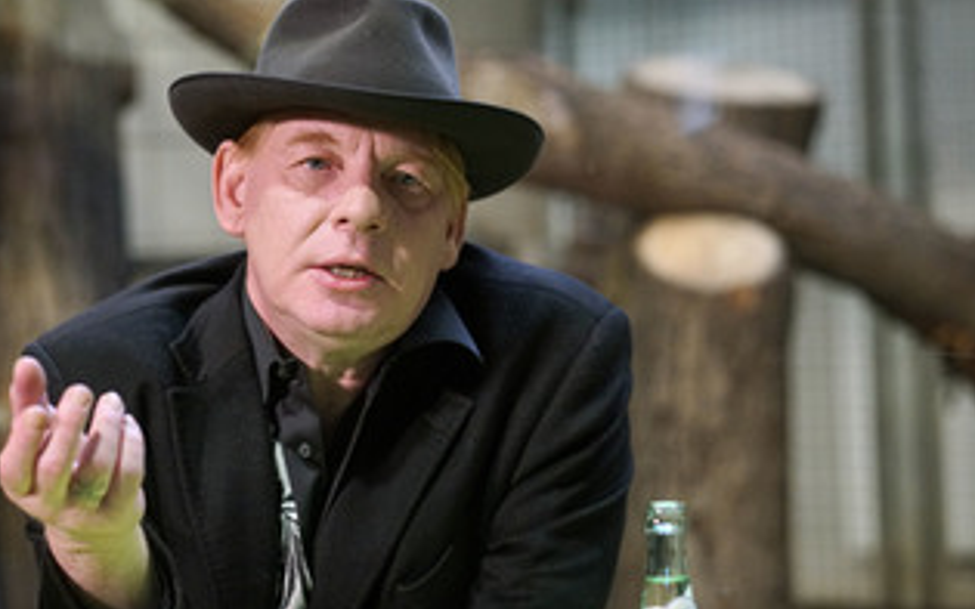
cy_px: 386
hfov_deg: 16.8
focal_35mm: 124
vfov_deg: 10.6
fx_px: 3296
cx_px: 361
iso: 2500
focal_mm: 85
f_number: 3.2
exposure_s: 1/200
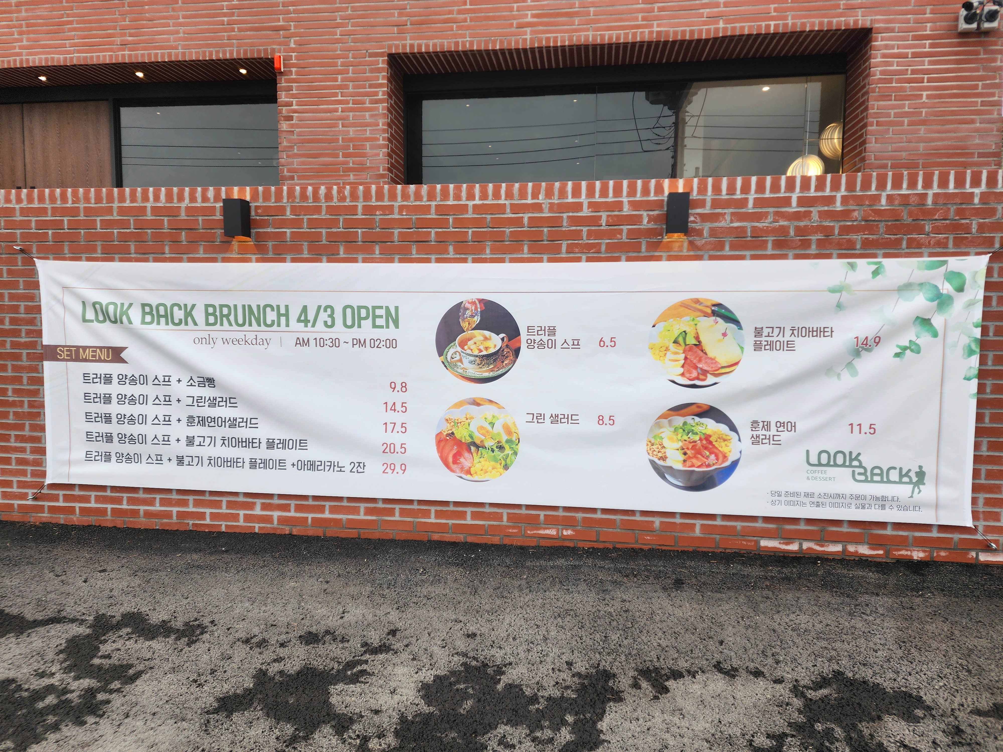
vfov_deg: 58.9
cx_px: 502
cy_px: 376
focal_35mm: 23
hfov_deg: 73.9
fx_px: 666
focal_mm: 6.4
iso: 25
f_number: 1.8
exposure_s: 1/120
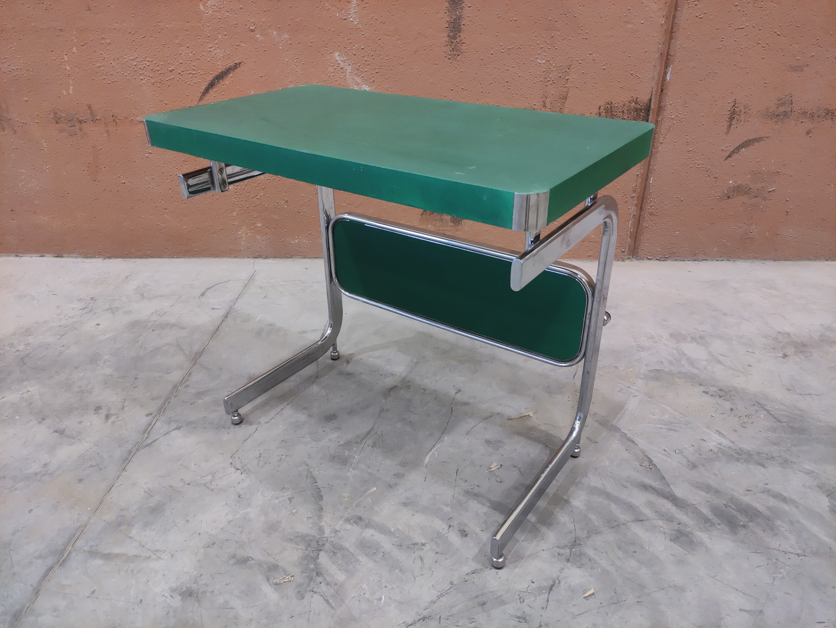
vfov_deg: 54.9
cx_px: 418
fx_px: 604
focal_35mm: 25
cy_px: 314
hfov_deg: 69.4
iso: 311
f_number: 1.89
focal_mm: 5.43
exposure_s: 1/50
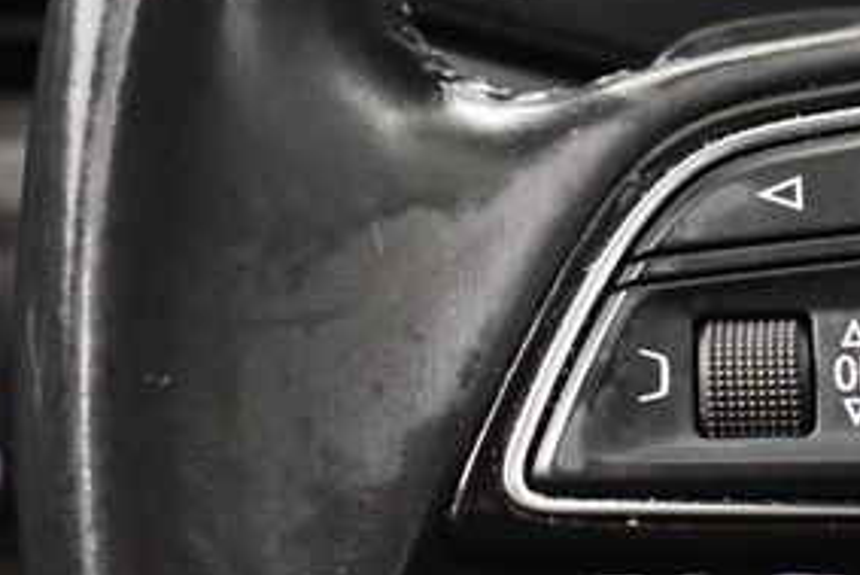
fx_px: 3681
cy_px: 265
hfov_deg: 13.2
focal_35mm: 154
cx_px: 748
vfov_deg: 8.9
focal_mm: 34
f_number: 4.5
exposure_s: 1/60
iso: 5000
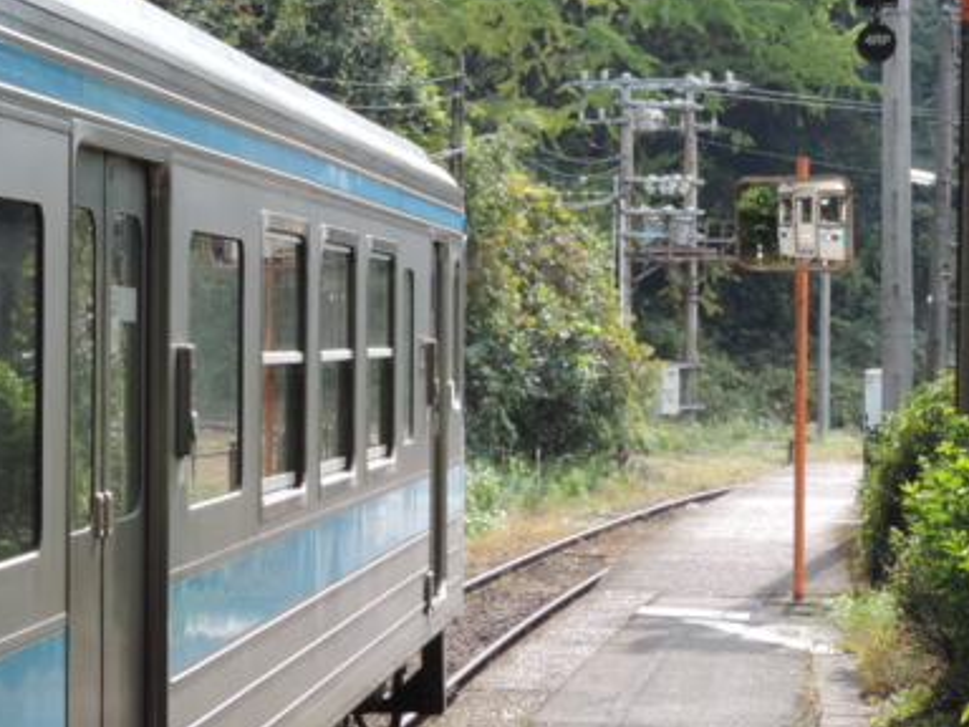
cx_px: 426
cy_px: 197
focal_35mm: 125
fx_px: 3499
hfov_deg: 15.8
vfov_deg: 11.8
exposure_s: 1/200
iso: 80
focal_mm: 10.7
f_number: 3.7
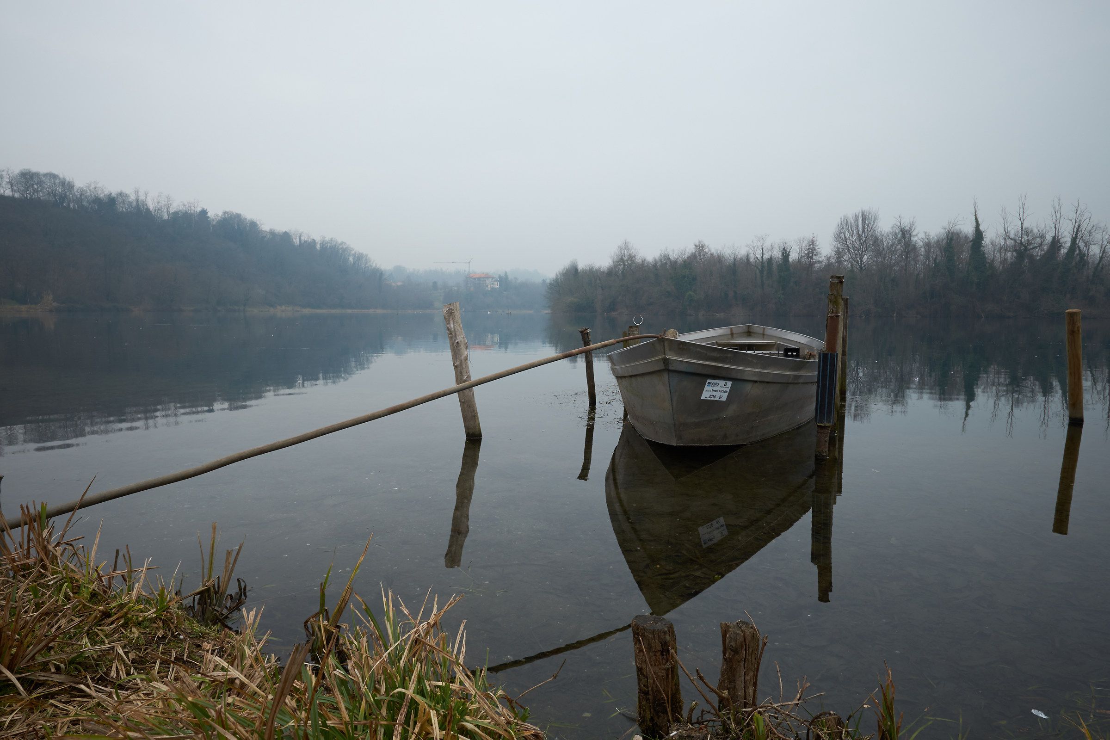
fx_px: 647
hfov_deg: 81.2
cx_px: 555
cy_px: 370
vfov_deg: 59.5
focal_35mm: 21
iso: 200
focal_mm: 14
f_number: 11
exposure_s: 1/60
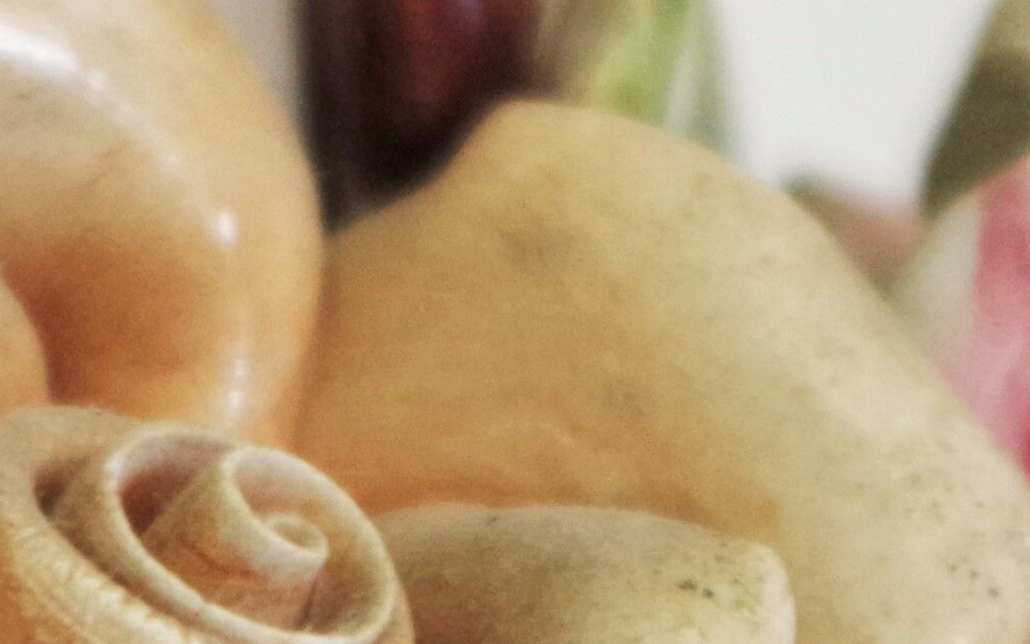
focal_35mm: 360
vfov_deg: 3.6
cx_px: -77
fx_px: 10106
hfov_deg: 5.8
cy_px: 630
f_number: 4.5
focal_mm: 40
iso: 800
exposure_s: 1/80
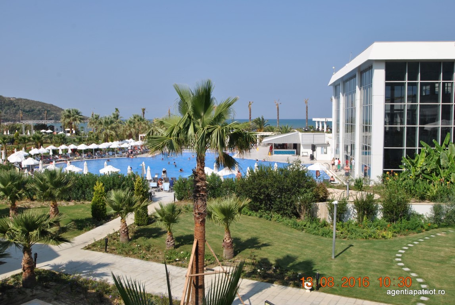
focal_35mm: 36
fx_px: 456
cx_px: 228
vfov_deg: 37.0
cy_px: 152
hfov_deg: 53.1
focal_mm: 24
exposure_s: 1/250
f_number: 8
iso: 100
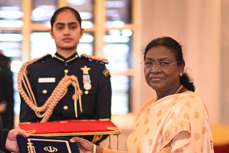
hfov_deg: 15.7
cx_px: 62
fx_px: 827
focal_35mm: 130
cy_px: 115
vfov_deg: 10.5
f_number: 1.6
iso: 800
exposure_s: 1/200
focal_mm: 85
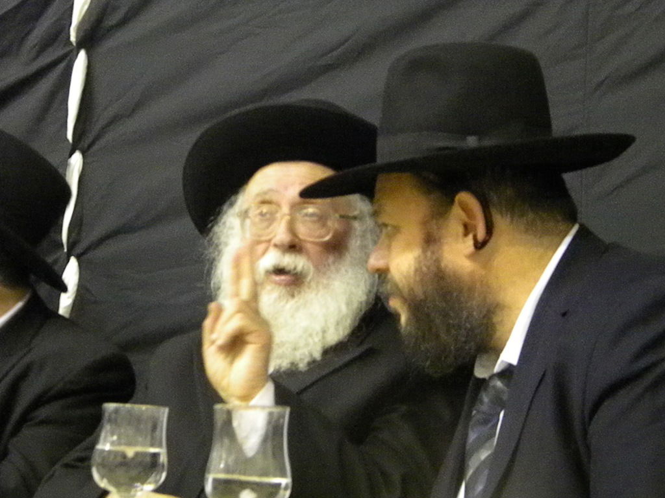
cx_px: 332
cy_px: 249
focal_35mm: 67
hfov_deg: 29.0
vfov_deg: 21.9
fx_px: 1287
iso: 3200
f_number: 4.3
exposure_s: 1/37.3
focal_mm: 12.2
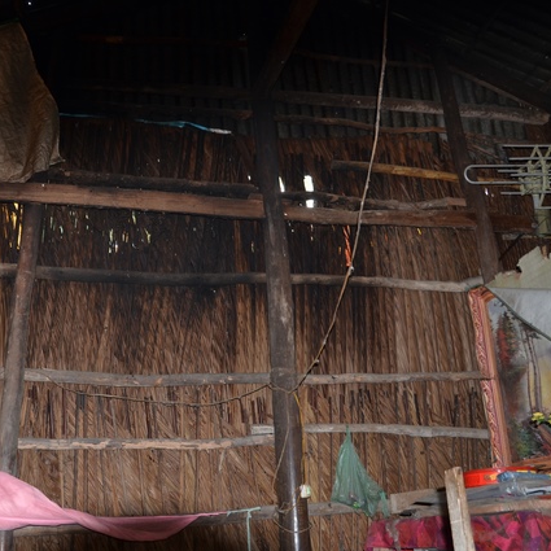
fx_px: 630
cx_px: 150
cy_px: 277
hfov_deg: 45.9
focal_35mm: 35
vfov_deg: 47.2
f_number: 3.5
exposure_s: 1/60
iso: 250
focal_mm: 18
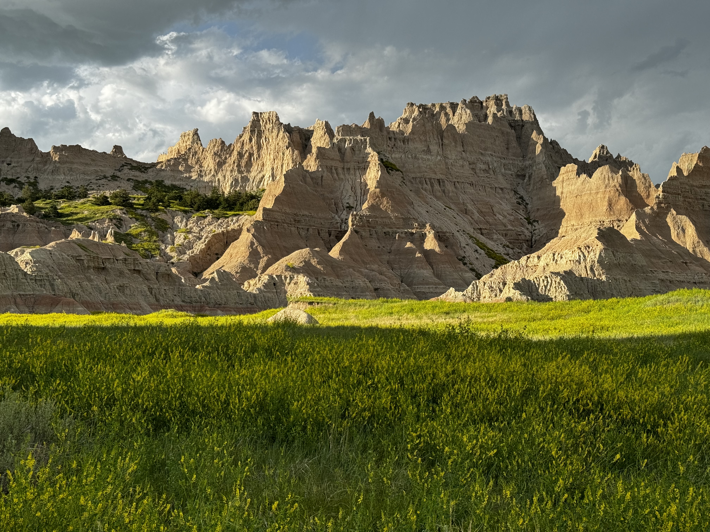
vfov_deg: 30.3
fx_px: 985
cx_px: 355
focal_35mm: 48
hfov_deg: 39.7
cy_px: 266
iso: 64
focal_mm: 6.76
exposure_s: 1/1458
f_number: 1.78
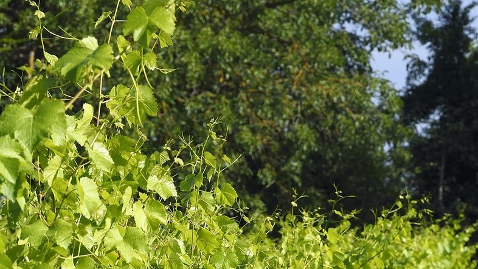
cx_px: 389
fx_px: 4943
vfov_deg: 3.1
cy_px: 588
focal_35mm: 390
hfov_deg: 5.5
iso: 400
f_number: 10
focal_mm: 122
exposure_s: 1/400
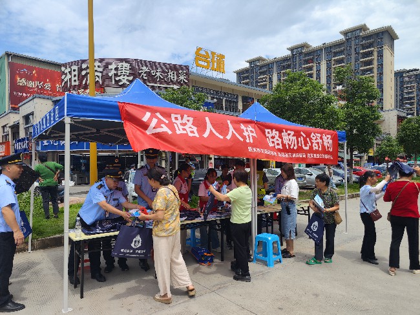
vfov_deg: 58.8
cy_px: 158
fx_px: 279
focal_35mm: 23
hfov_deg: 73.9
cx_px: 210
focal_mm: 8.7
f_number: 1.9
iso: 50
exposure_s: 1/1882
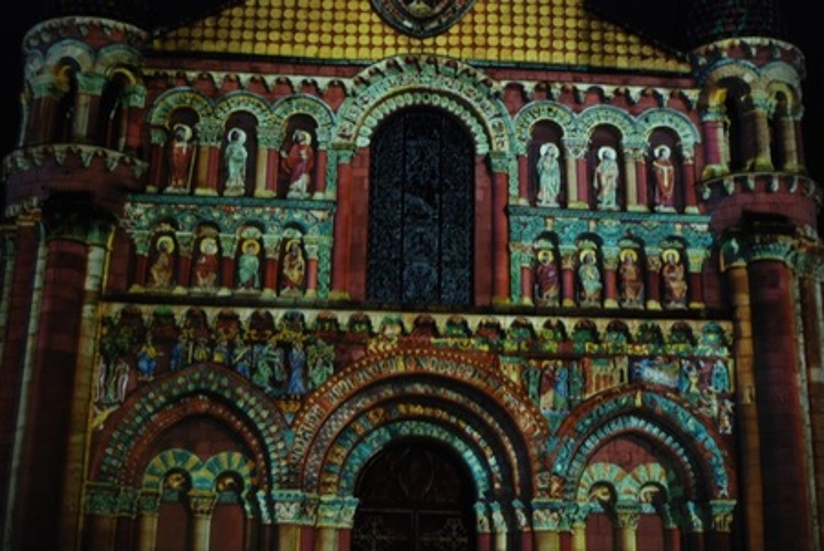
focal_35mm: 42
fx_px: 962
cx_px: 412
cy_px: 276
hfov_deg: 46.4
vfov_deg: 32.0
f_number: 4
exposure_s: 1/5
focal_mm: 28
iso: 400
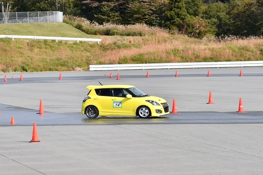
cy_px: 99
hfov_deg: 9.1
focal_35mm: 226
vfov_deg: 6.1
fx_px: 1651
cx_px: 112
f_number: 6.3
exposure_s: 1/320
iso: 100
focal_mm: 120
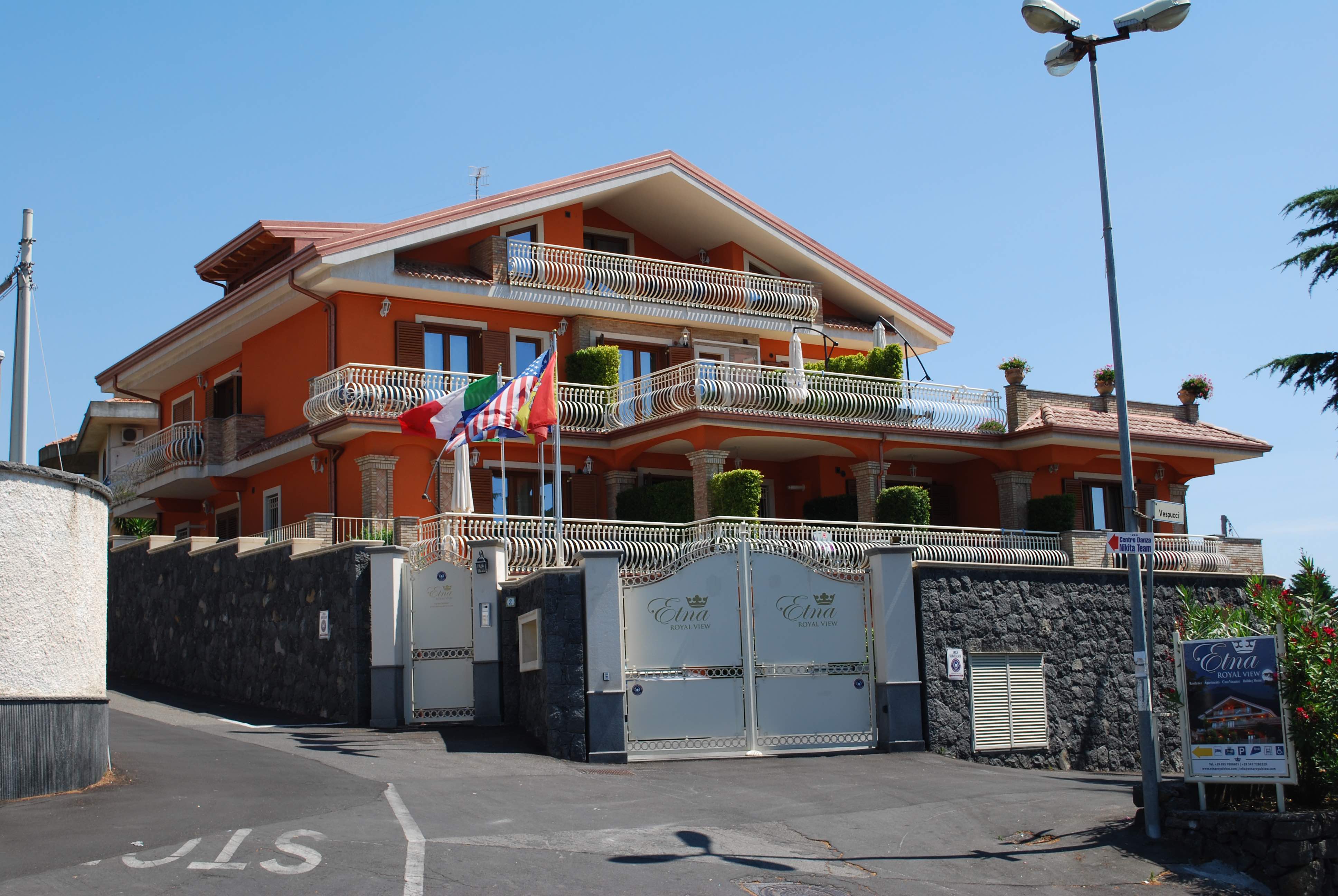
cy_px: 448
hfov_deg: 43.6
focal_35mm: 45
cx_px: 669
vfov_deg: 29.9
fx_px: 1674
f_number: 8
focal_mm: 30
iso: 100
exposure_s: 1/250
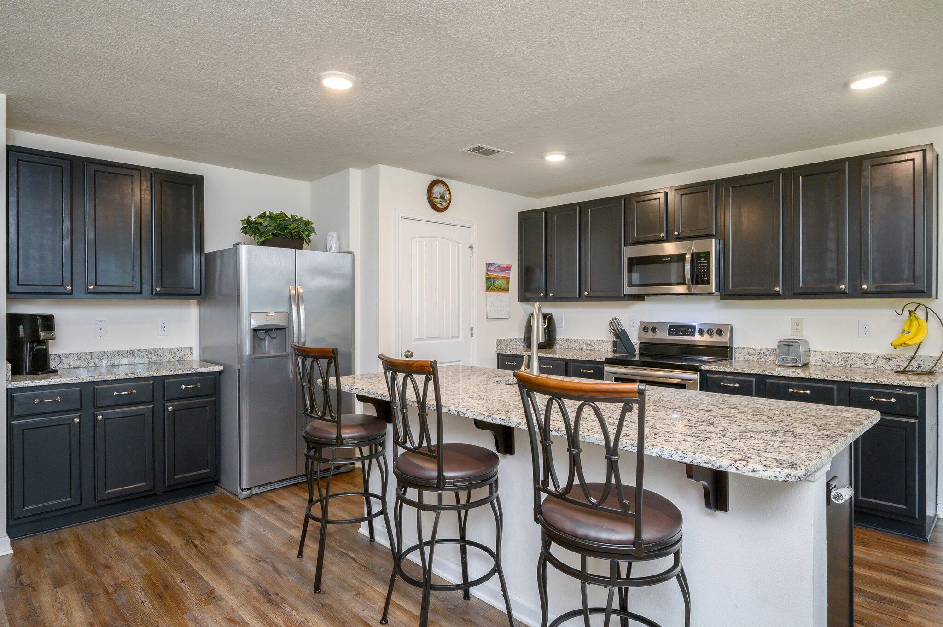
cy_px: 314
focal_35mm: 20
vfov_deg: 61.8
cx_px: 472
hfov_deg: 84.0
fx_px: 523
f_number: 8
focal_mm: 20
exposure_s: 1/25
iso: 400
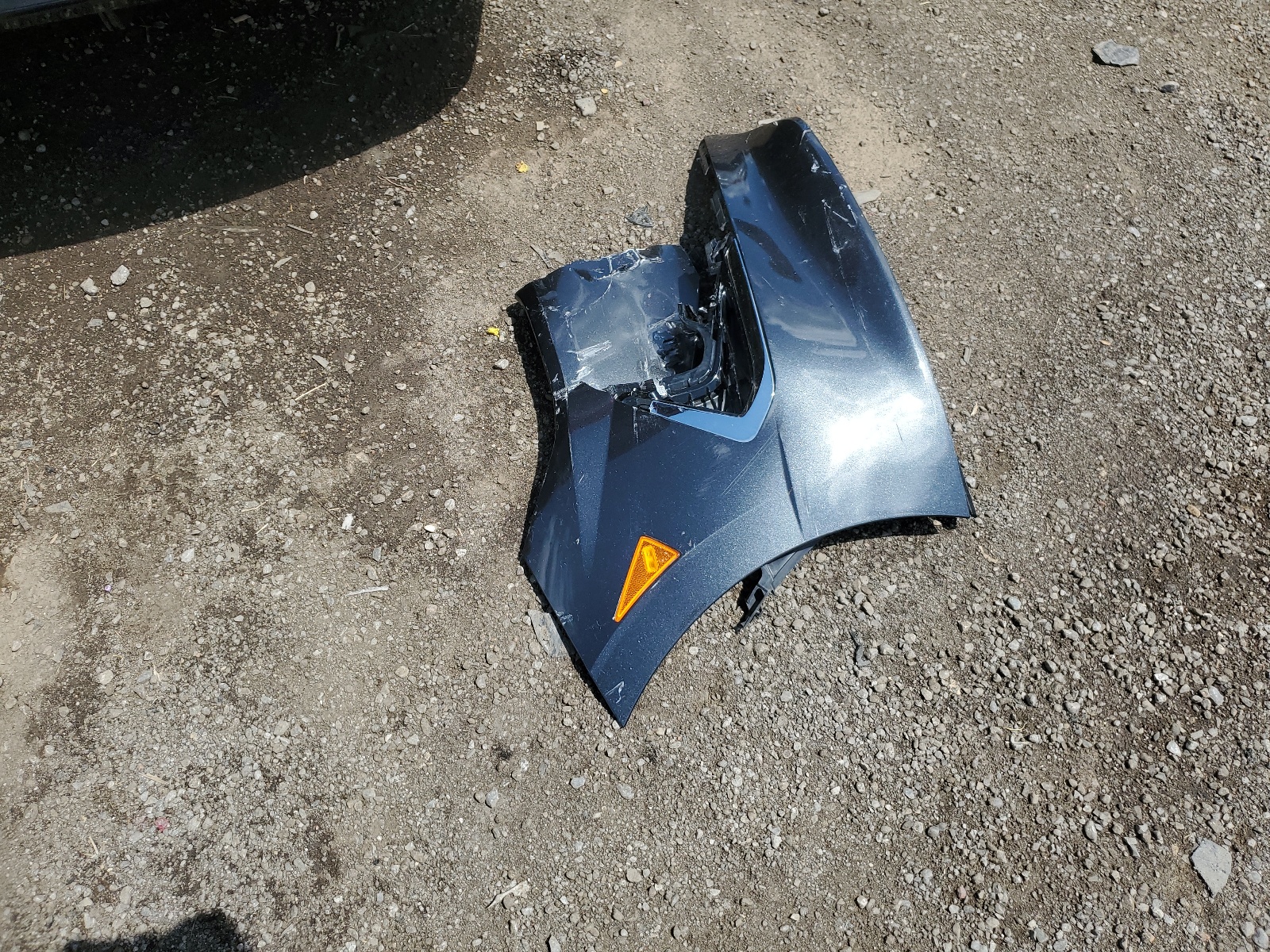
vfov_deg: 53.1
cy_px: 476
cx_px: 635
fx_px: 954
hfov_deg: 67.3
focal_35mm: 26
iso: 50
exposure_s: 1/2500
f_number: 1.5
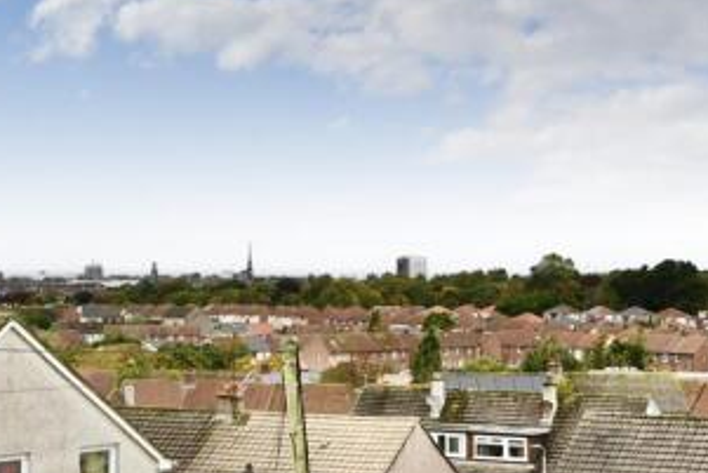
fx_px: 2007
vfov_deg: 13.4
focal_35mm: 102
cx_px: 270
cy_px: 140
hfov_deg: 20.0
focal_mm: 20
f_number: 8
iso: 100
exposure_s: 1/100
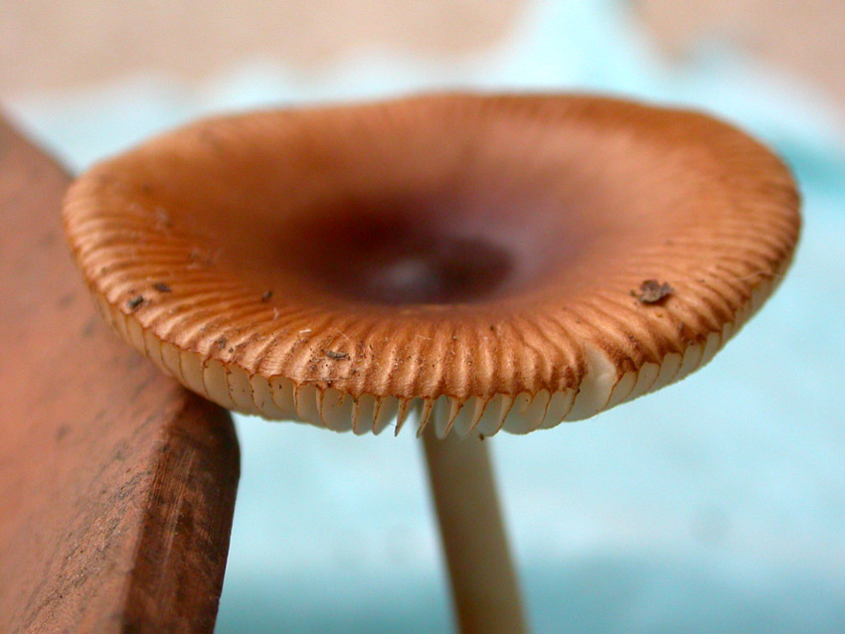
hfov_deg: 23.0
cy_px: 317
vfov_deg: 17.4
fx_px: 2075
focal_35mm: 85
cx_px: 422
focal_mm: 17.7
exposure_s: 1/250
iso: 200
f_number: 3.6
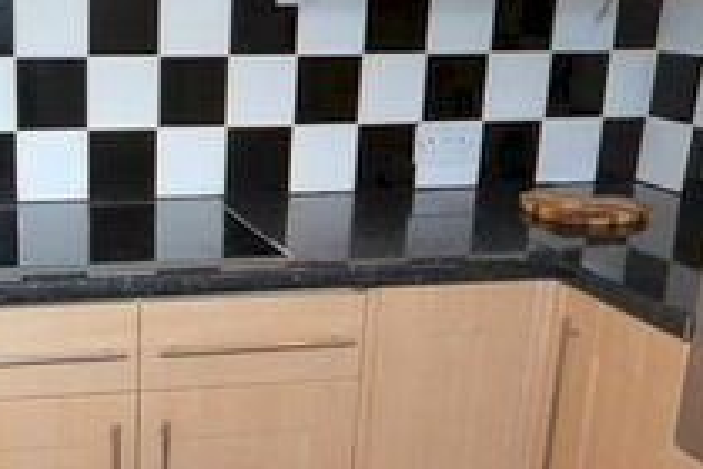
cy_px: 288
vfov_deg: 26.9
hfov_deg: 37.7
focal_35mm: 50
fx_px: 976
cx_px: 110
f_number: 4
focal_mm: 10
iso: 900
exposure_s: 1/60
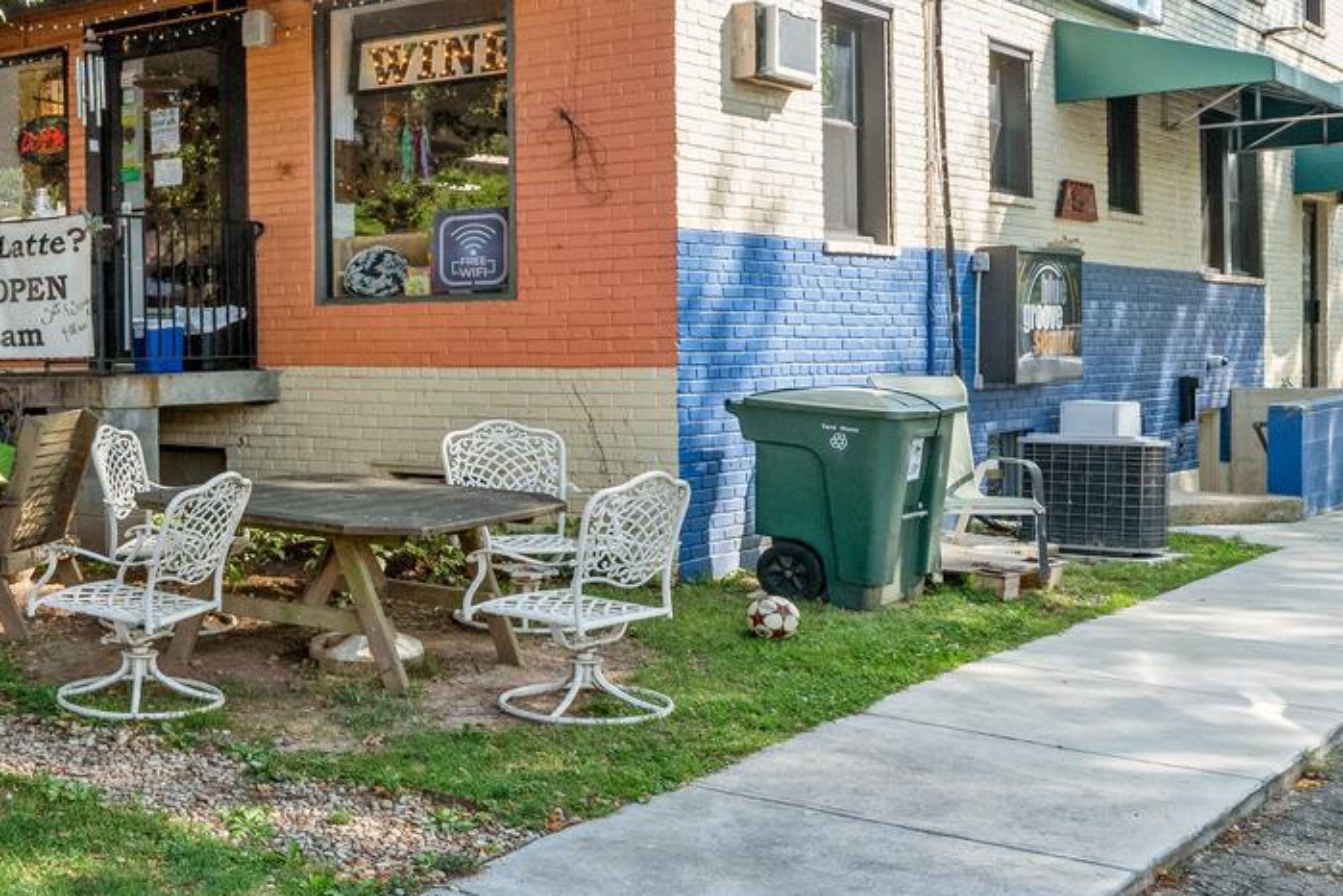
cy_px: -18
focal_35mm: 41
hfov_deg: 42.4
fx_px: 1529
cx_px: 67
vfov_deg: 30.2
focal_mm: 14
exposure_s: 1/160
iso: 400
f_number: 9
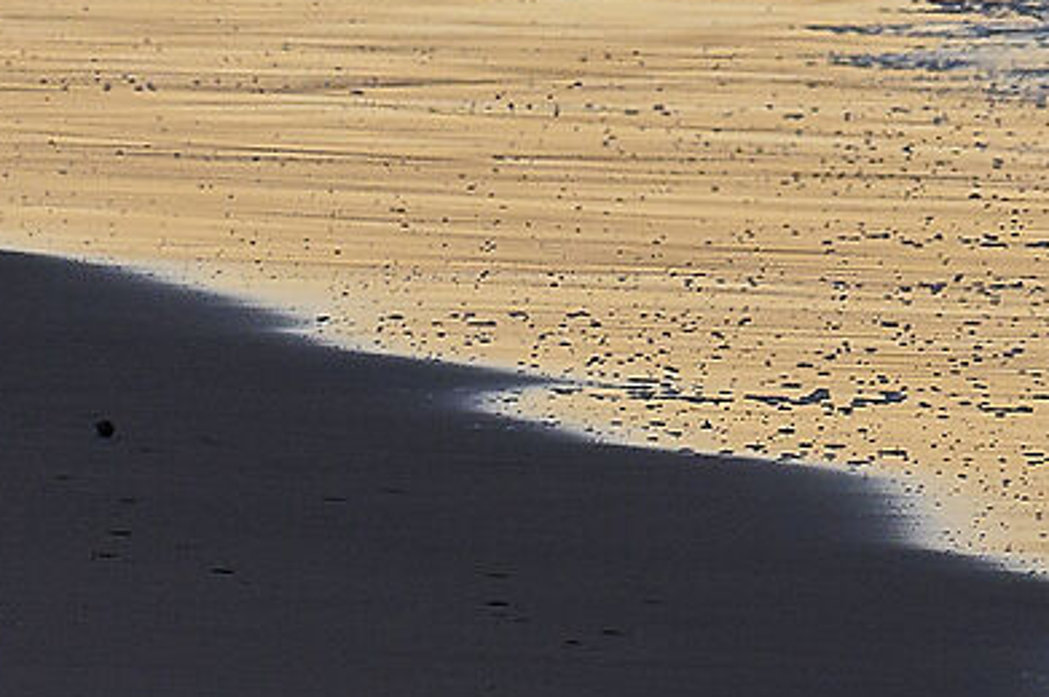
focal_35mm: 2456
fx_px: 71503
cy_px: -516
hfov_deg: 0.8
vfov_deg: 0.6
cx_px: 1870
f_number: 6.7
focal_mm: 400
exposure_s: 1/500
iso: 800
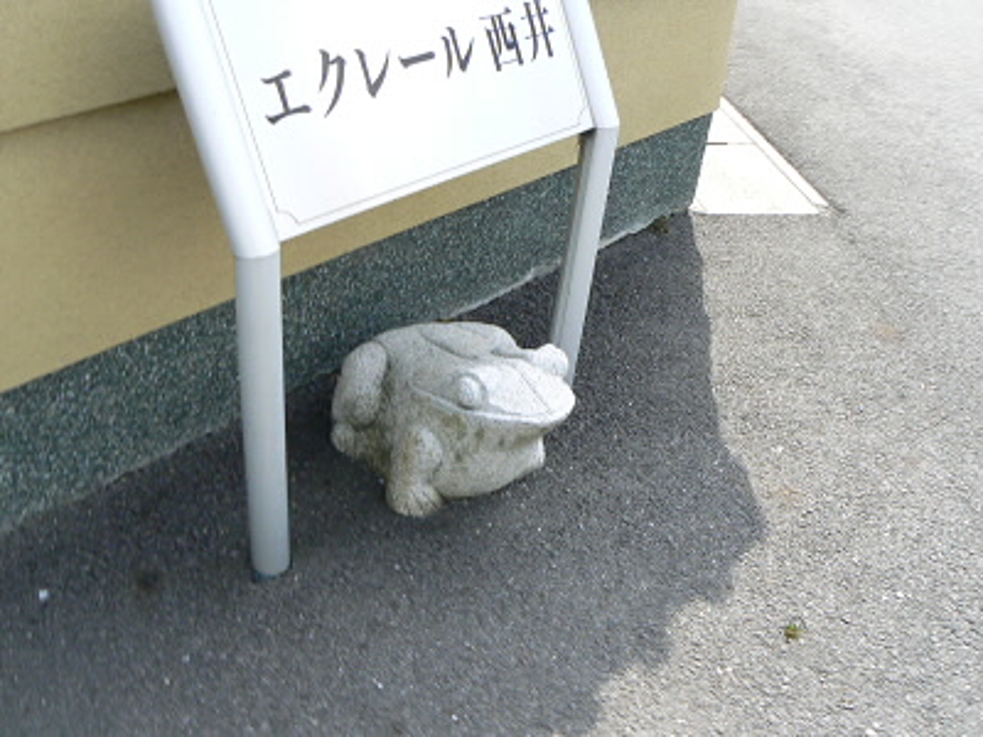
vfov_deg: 39.7
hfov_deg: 51.4
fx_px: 1022
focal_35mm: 36
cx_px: 492
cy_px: 368
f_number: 5.6
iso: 80
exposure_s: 1/125
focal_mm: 6
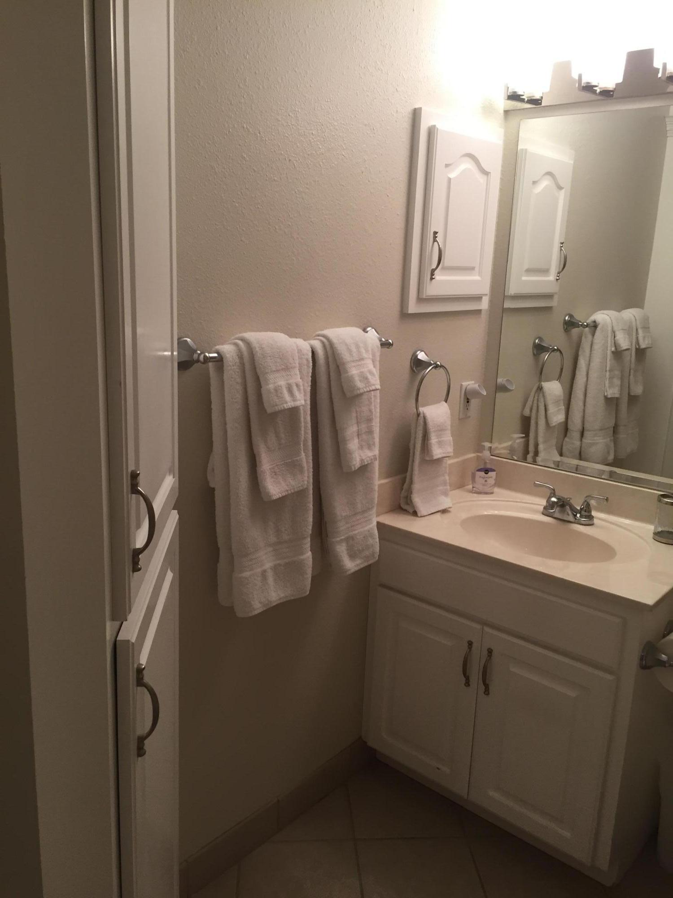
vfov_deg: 61.7
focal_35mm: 29
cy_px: 449
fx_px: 752
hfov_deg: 48.2
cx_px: 336
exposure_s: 1/30
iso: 40
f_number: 2.2
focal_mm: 4.15
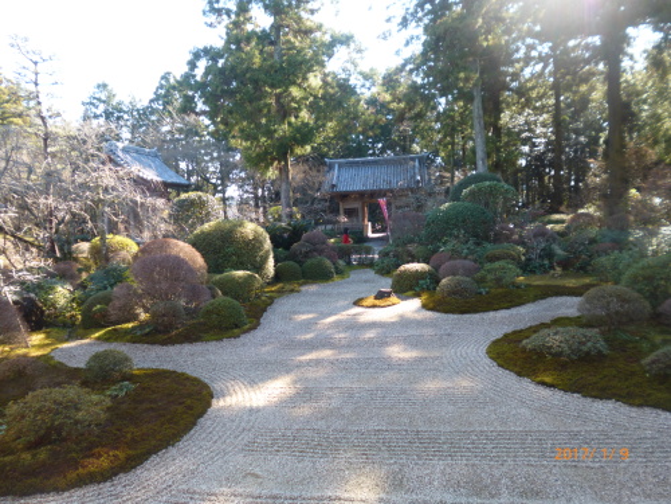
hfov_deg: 71.6
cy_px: 252
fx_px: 465
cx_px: 336
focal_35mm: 24
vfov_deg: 56.8
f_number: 2.8
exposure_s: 1/125
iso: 100
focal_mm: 4.3
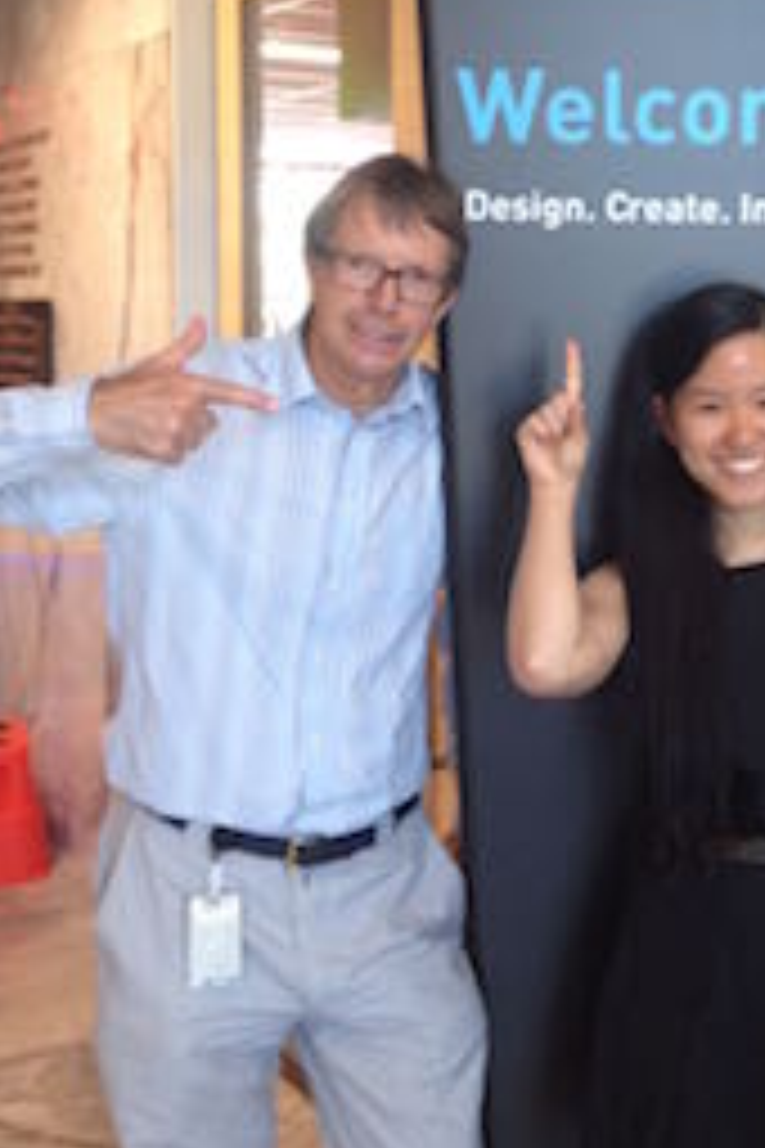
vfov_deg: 34.6
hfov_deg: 23.6
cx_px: 558
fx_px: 1817
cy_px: 338
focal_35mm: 57
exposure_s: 1/20
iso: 80
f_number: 2.4
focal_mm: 4.28
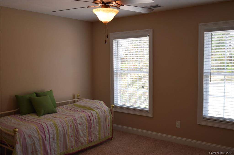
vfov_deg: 36.8
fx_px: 234
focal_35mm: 36
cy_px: 78
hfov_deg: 53.2
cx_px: 117
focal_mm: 24
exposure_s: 1/80
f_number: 4
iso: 400
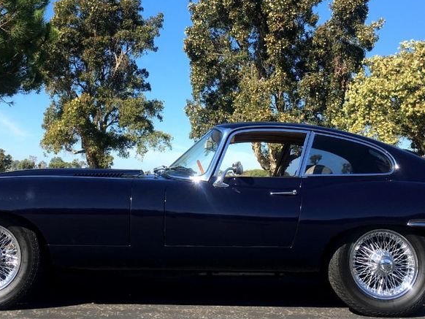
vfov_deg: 28.3
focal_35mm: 51
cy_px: 90
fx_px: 626
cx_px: 190
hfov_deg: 37.4
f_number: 2.2
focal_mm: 4.15
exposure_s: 1/962
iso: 25
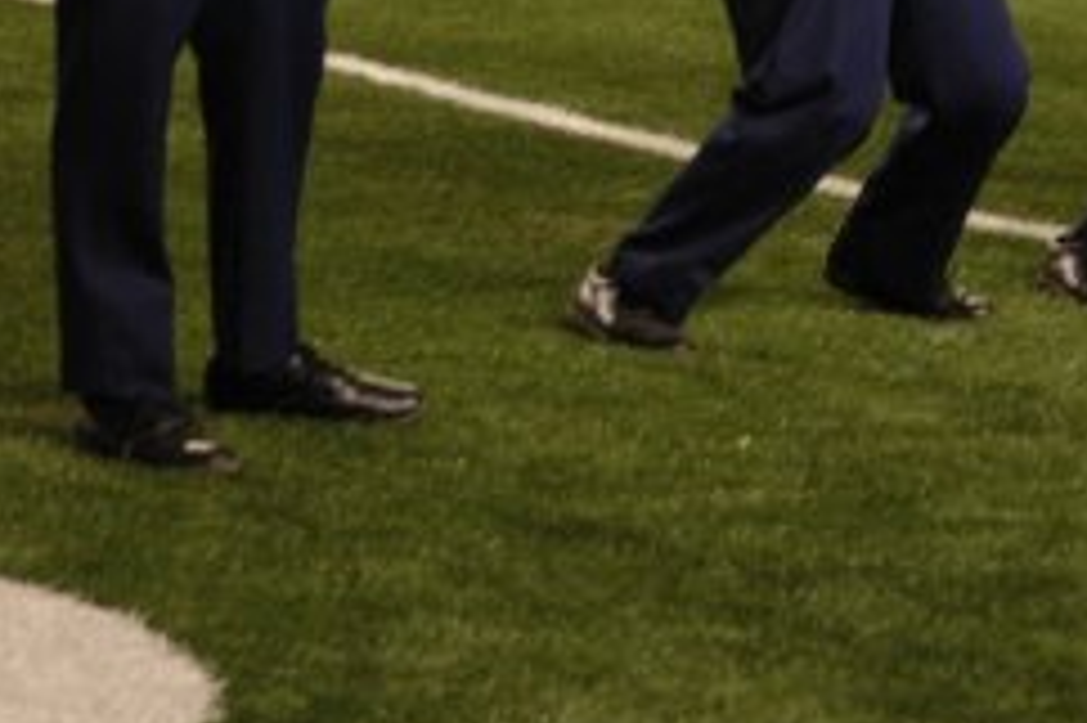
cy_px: -287
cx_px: 1680
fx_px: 8227
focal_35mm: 273
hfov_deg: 7.4
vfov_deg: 5.0
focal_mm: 55
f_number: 2.8
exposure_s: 1/100
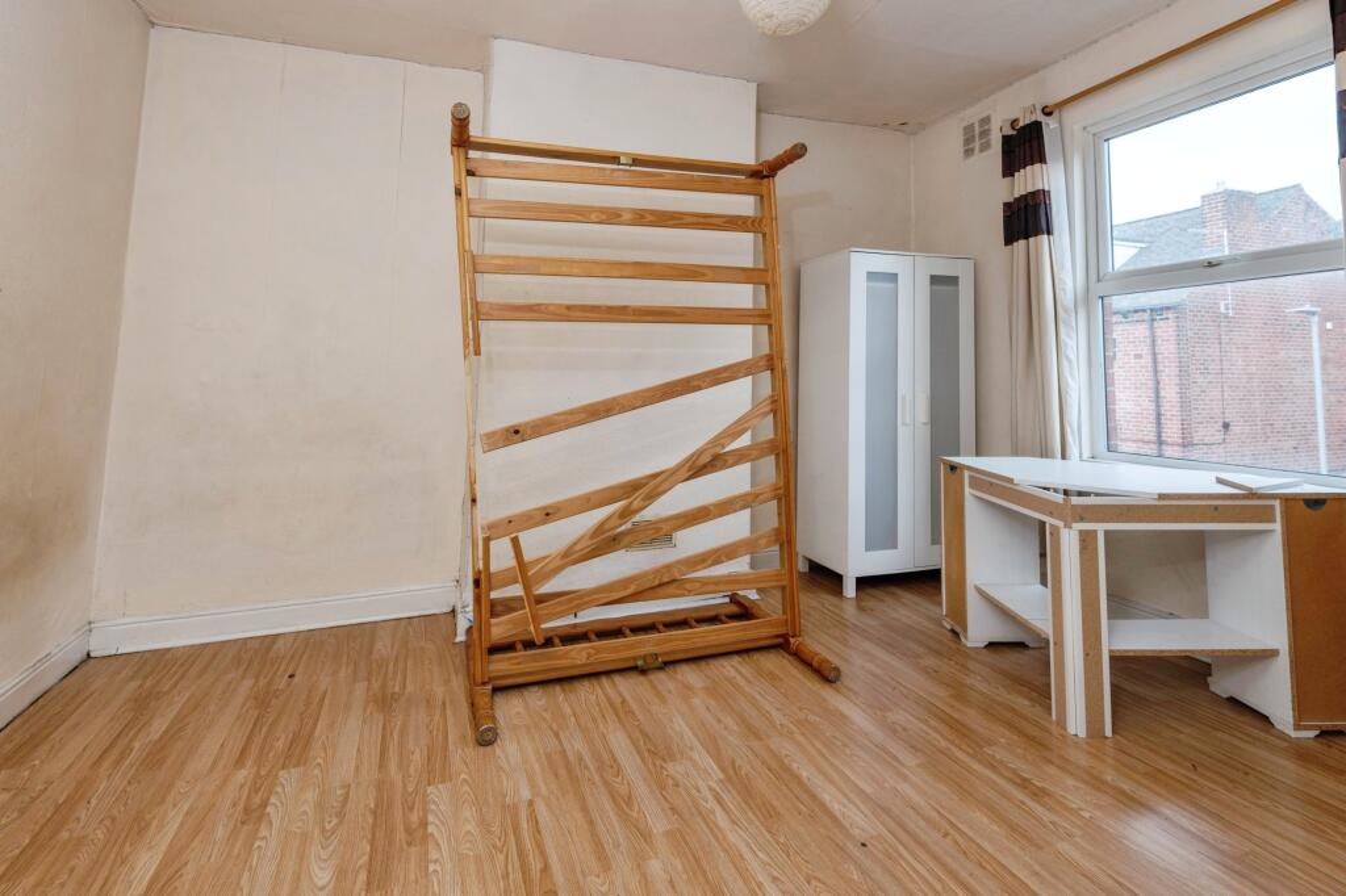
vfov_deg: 73.7
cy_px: 448
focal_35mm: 16
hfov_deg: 96.8
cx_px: 673
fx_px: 598
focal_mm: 16
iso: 320
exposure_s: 1/30
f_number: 8
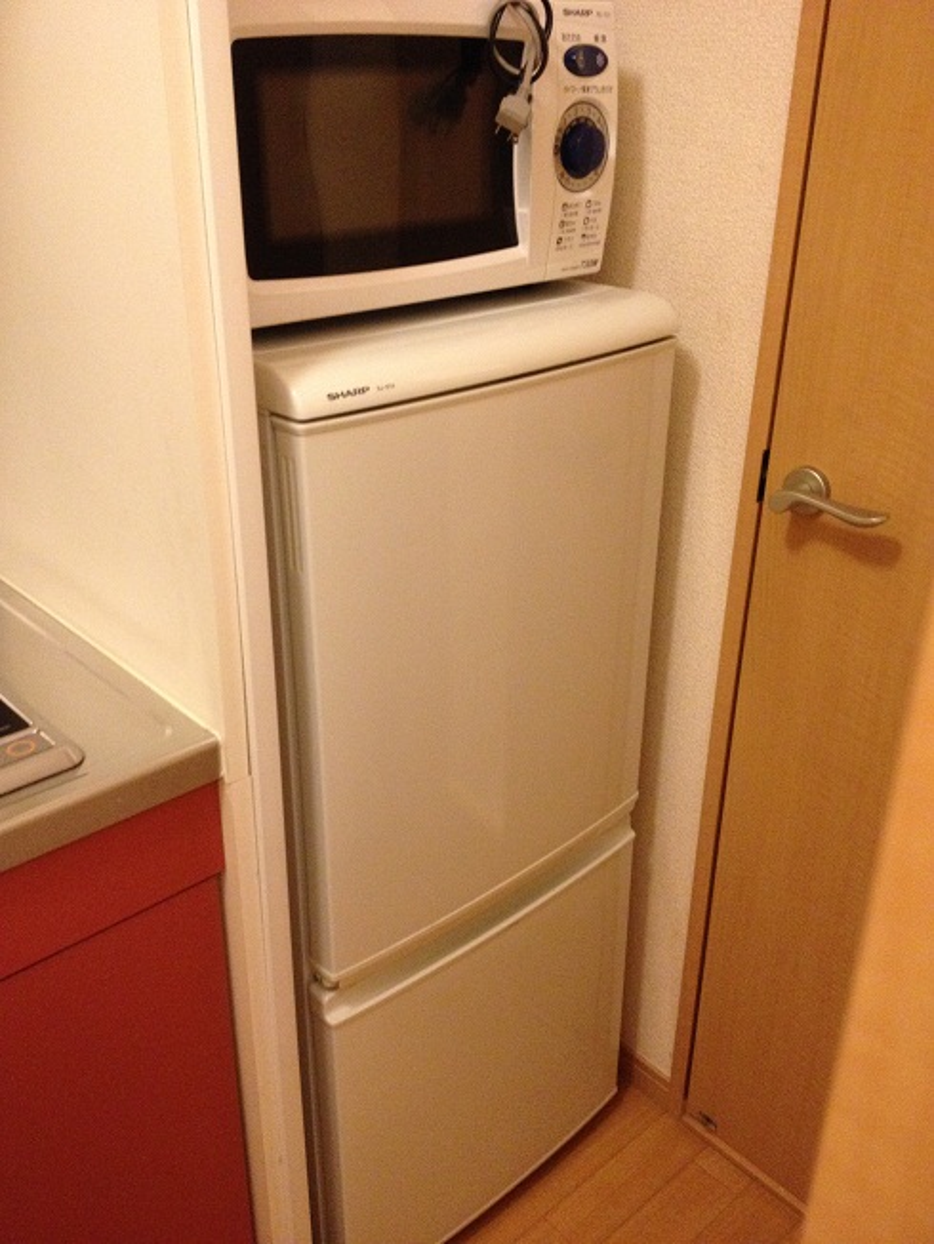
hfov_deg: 40.7
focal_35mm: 35
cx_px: 467
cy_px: 622
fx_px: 1259
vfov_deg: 52.6
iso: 400
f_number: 2.4
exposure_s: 1/20
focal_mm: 4.28
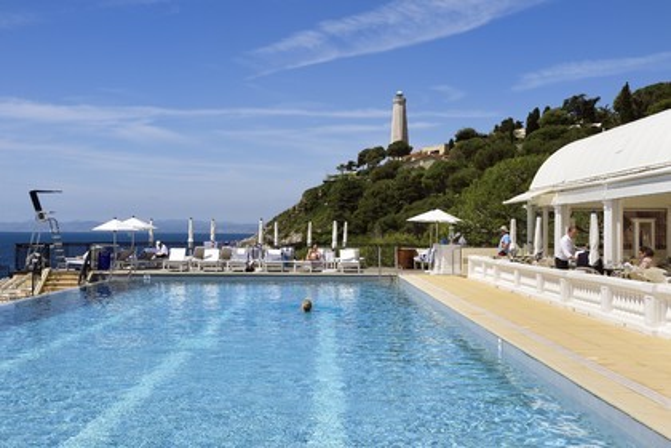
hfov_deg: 39.6
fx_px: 932
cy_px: 224
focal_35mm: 50
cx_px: 336
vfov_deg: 27.0
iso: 200
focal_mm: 50
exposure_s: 1/250
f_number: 20
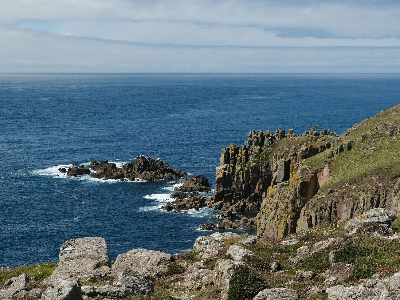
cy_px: 149
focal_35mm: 56
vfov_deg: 26.1
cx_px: 187
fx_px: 647
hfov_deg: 34.3
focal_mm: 34.3
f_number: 5.6
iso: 160
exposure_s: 1/280
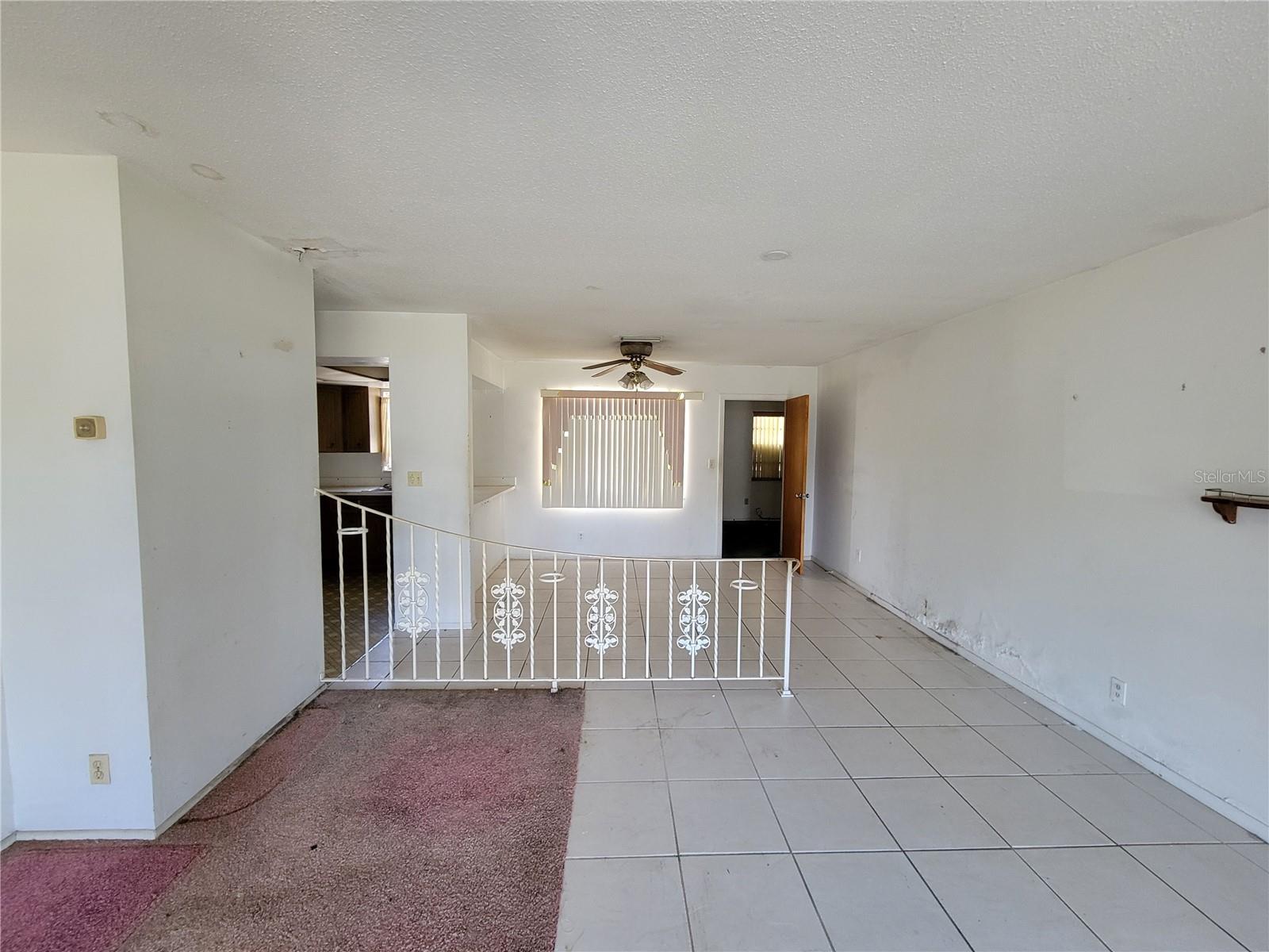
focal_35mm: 13
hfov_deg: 106.2
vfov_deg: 89.9
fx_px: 477
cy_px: 476
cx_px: 634
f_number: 2.2
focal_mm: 2.2
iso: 320
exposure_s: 1/60
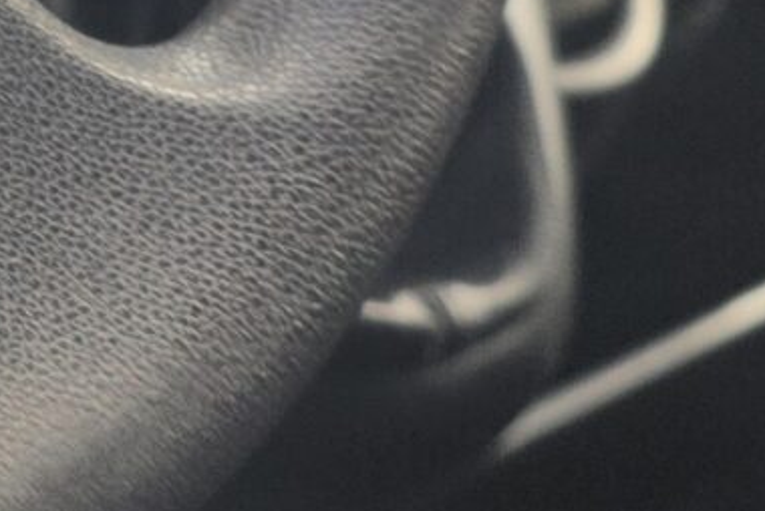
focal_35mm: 161
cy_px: -473
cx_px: -699
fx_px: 3424
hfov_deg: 11.6
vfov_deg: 8.2
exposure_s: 1/180
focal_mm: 6.25
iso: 40
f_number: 1.7
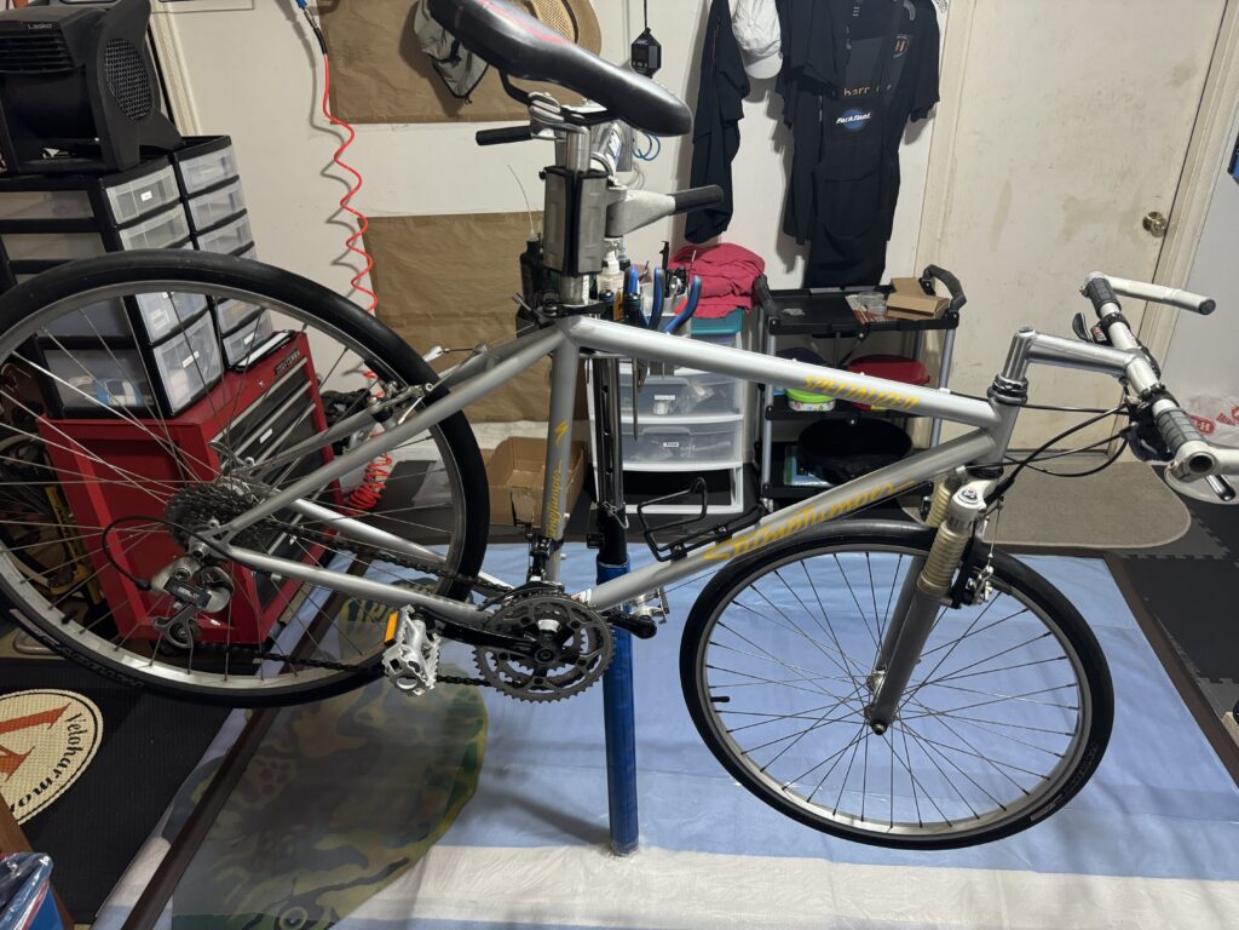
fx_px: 859
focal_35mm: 24
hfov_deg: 71.6
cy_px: 465
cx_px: 620
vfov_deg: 56.8
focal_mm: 6.76
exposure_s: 1/60
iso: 500
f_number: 1.78
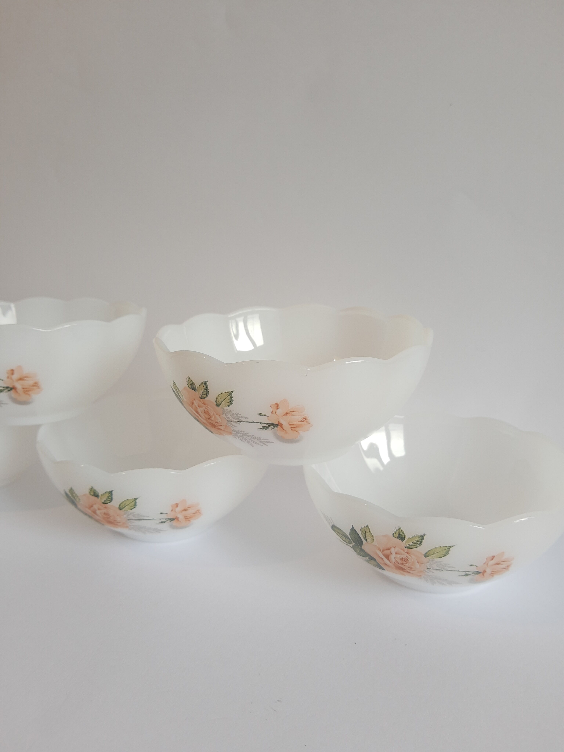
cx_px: 282
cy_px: 376
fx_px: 565
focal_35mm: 26
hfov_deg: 53.1
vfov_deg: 67.3
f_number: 1.8
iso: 47
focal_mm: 3.95
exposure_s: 1/50
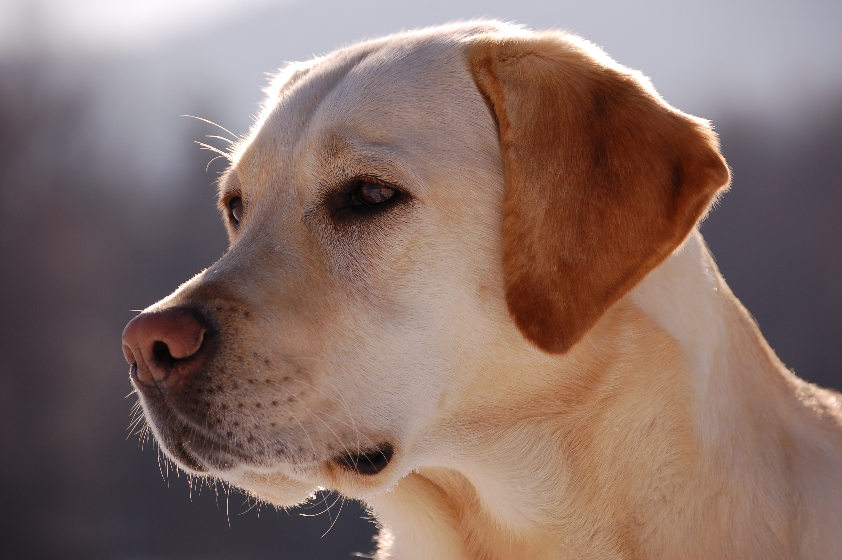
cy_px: 280
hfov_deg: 12.2
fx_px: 3926
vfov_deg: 8.2
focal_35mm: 168
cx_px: 421
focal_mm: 112
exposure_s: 1/1000
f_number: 8
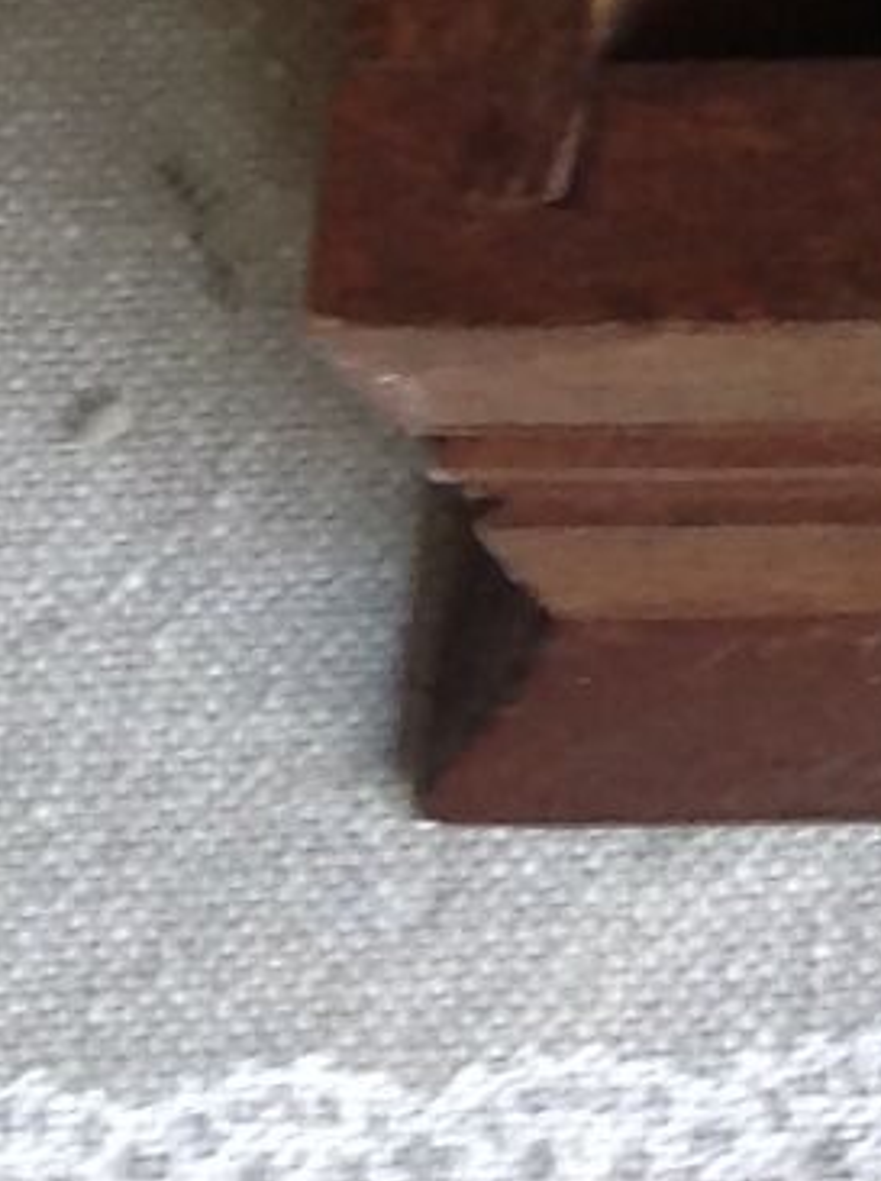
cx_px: 2811
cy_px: -2501
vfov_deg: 7.1
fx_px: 8445
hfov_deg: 5.5
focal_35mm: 248
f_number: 2.4
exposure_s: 1/15
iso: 64
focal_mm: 4.28
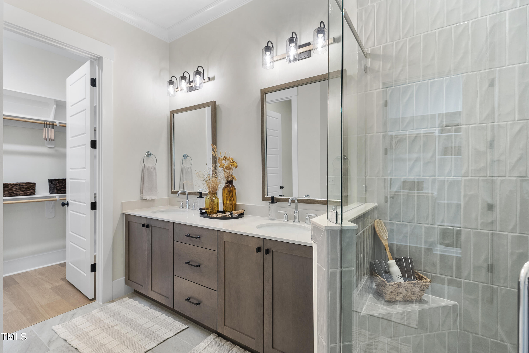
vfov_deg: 73.8
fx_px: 235
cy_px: 176
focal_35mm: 16
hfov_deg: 96.7
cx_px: 264
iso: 400
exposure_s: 1/5
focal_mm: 16
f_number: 7.1
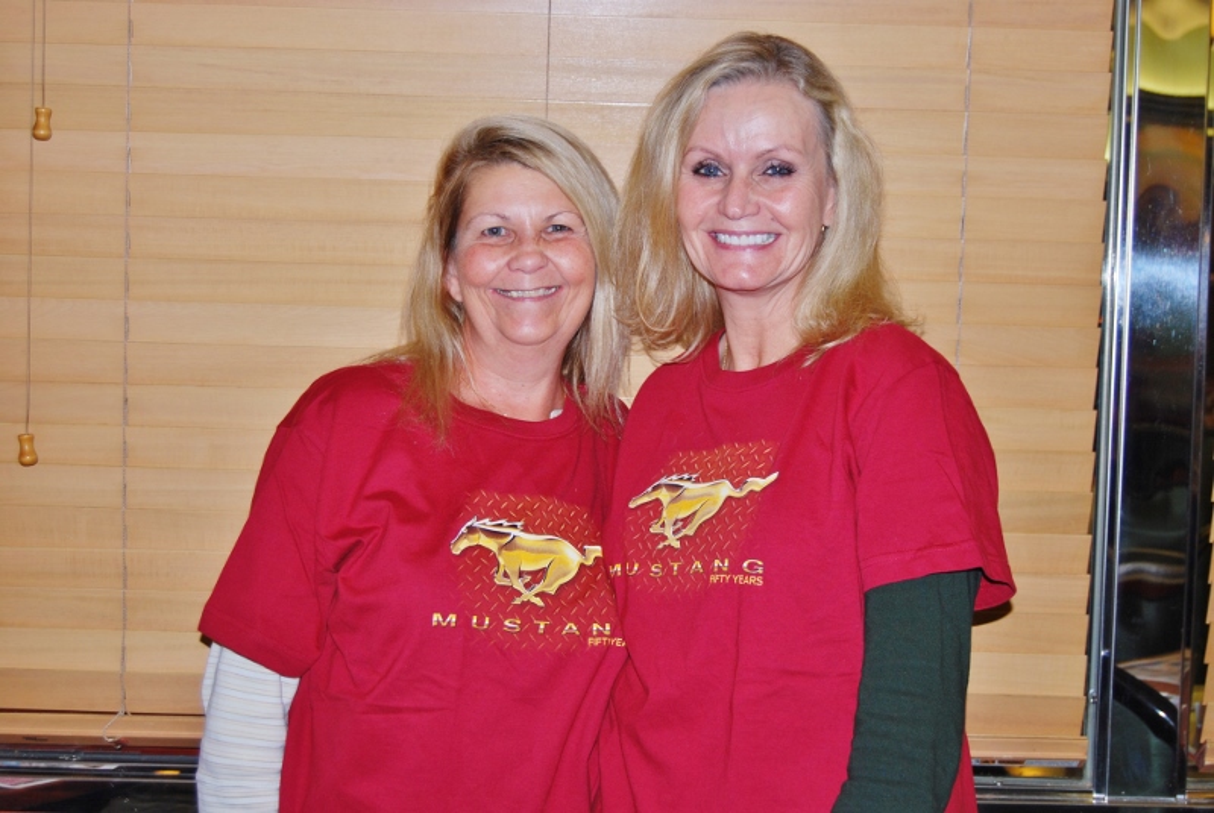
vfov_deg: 23.9
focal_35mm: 57
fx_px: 1925
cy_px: 406
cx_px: 607
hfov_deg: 35.0
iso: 200
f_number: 5
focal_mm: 38
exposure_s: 1/60
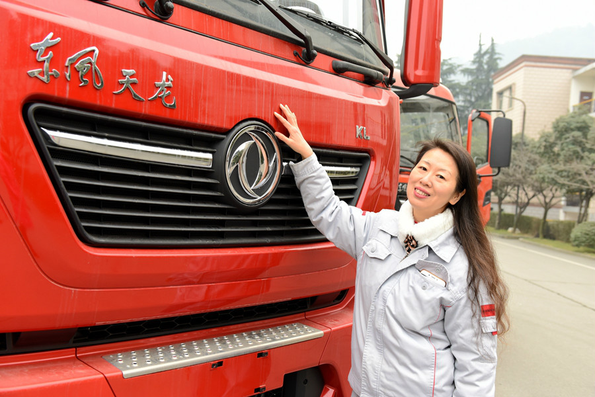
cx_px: 298
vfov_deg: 35.1
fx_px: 628
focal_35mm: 38
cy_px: 198
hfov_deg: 50.7
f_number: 5
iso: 640
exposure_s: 1/160
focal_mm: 38
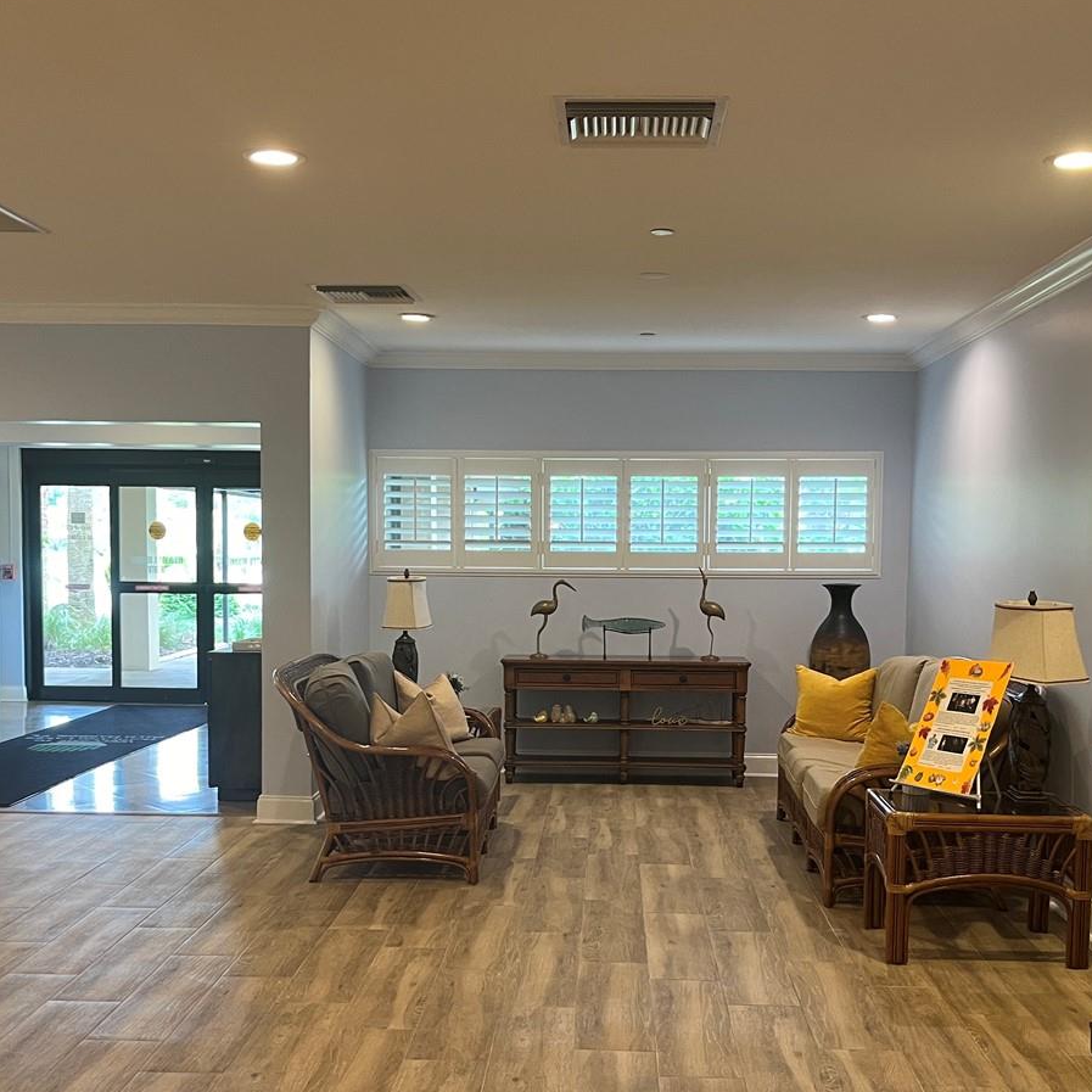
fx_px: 1463
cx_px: 582
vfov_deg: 40.8
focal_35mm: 41
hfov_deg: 40.9
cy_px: 634
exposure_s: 1/60
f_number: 1.6
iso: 125
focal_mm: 5.1
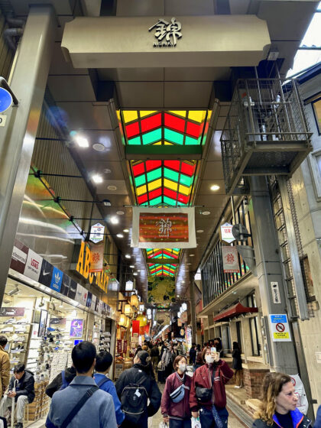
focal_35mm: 24
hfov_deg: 56.8
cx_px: 160
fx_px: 297
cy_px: 214
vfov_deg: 71.6
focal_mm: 6.86
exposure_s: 1/60
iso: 200
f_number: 1.78
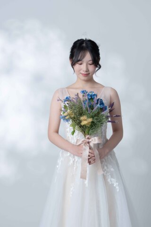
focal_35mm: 75
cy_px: 114
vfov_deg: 27.0
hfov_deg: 18.2
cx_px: 76
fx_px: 472
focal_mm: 50
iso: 200
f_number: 4
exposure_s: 1/125
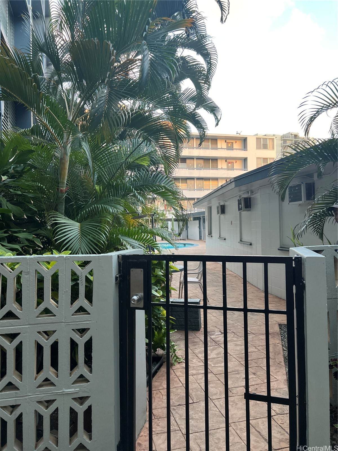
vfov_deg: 67.3
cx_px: 169
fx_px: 338
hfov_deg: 53.1
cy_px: 226
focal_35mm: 26
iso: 125
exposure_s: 1/120
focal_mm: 5.7
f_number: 1.5
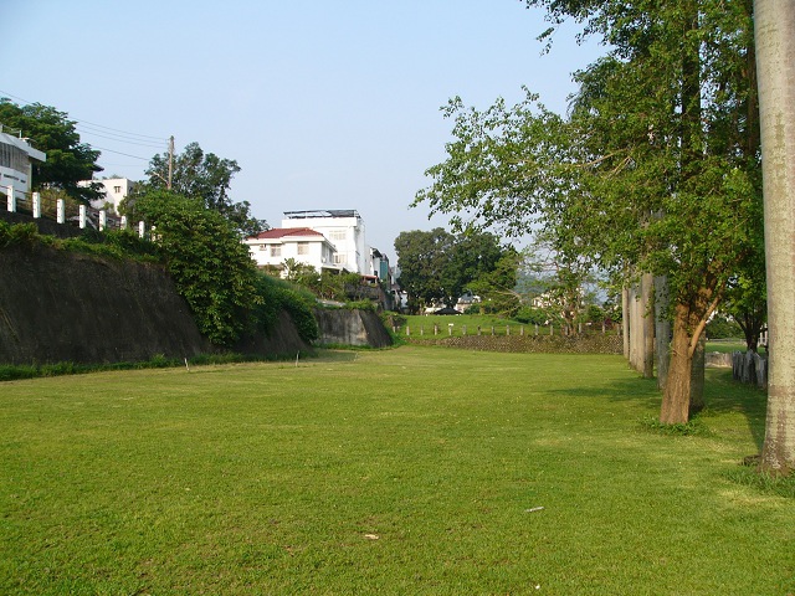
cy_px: 298
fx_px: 827
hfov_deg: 51.4
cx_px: 398
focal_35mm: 36
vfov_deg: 39.7
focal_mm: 6
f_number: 4
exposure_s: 1/250
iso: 50
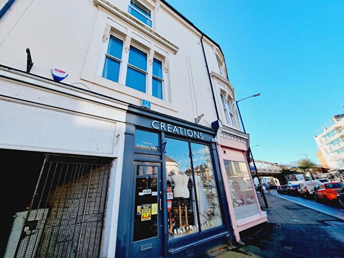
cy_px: 129
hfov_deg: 106.2
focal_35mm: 13
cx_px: 172
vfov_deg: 89.9
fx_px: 129
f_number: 2.2
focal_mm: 2.2
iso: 50
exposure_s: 1/516
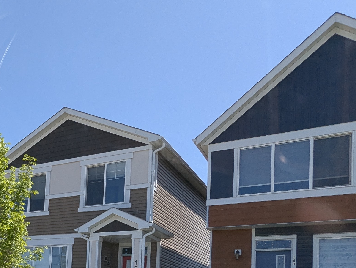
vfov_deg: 31.6
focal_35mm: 42
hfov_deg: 38.8
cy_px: 273
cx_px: -12
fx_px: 433
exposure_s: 1/1176
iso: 58
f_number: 2.2
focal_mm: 2.35
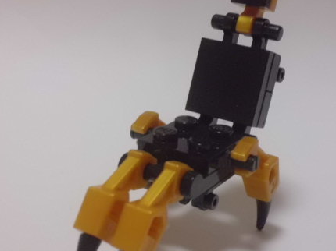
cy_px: 133
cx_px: 194
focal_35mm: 70
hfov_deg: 27.8
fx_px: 679
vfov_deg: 21.0
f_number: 3.4
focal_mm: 8.3
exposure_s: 1/25
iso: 400
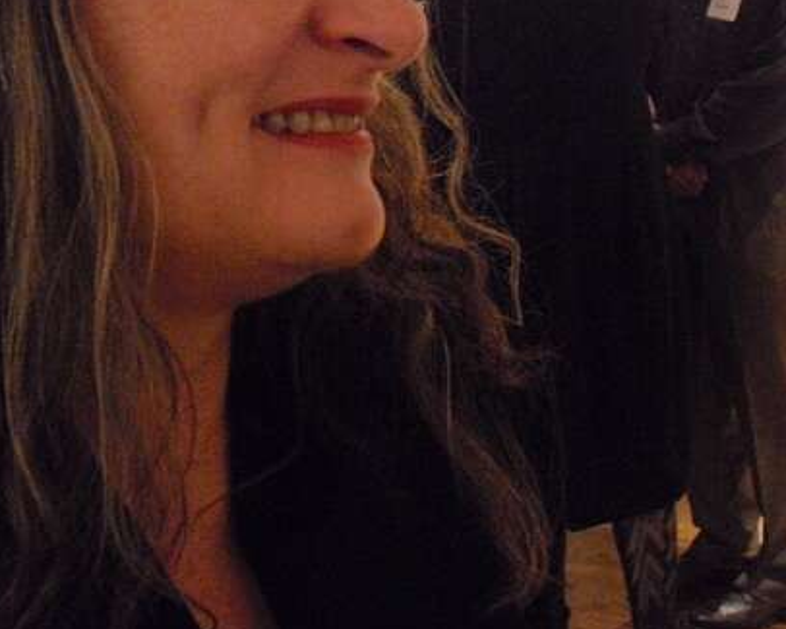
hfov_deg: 26.0
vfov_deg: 20.6
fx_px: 1699
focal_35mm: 73
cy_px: 75
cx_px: 292
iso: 800
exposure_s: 1/13
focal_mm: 6.2
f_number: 2.8
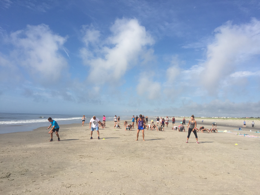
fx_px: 218
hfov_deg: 61.7
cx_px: 130
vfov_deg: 48.2
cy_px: 98
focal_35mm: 29
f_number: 2.2
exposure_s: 1/3300
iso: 32
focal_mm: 4.15
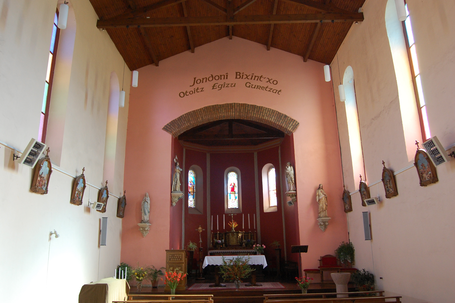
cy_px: 152
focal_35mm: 27
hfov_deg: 67.4
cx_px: 228
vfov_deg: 47.8
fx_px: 341
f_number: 7.1
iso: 800
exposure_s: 1/25
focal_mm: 18
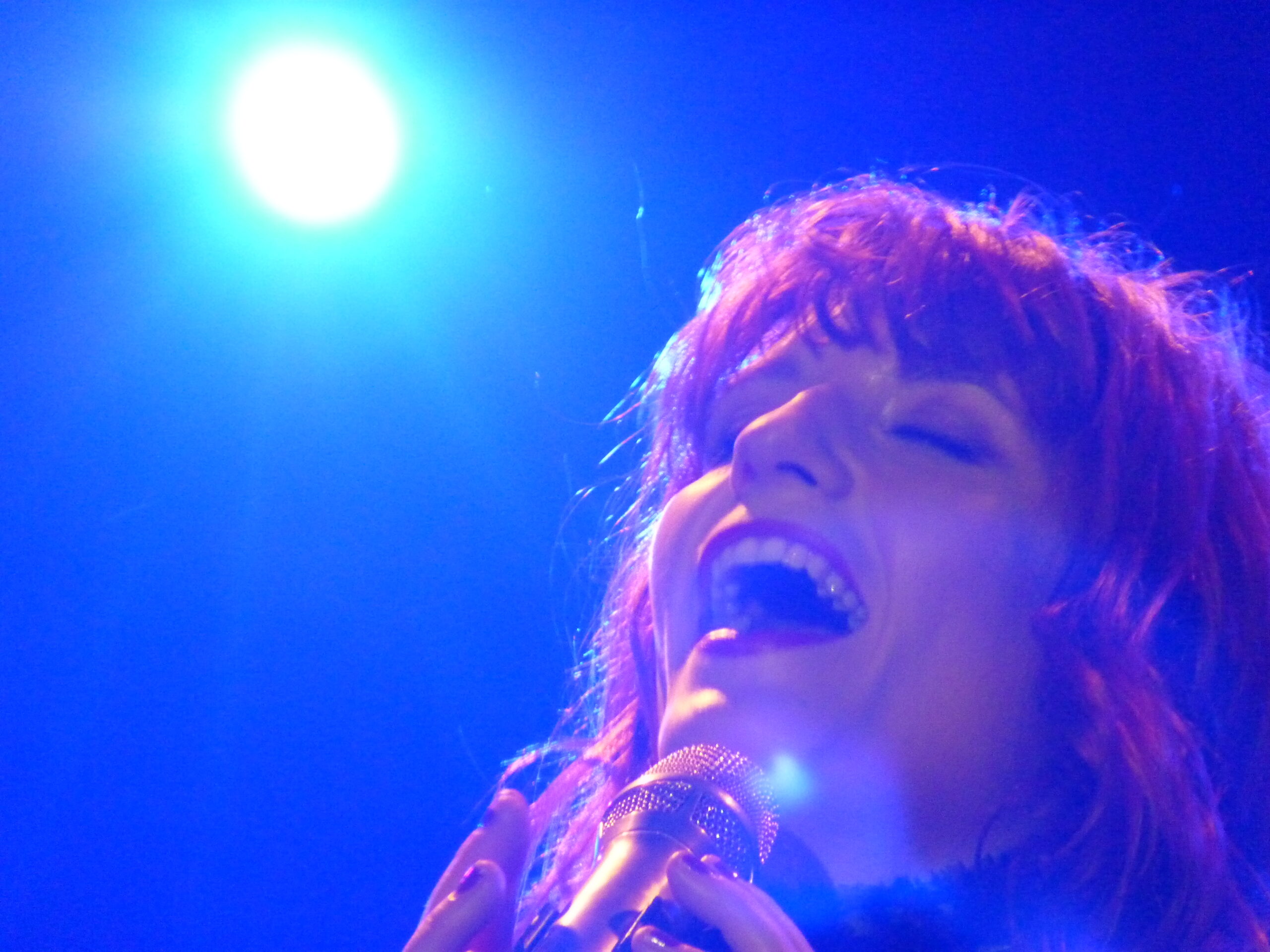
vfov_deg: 3.1
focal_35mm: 484
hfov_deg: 4.1
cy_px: 476
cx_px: 635
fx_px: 17757
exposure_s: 1/60
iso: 800
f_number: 4.4
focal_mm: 86.1
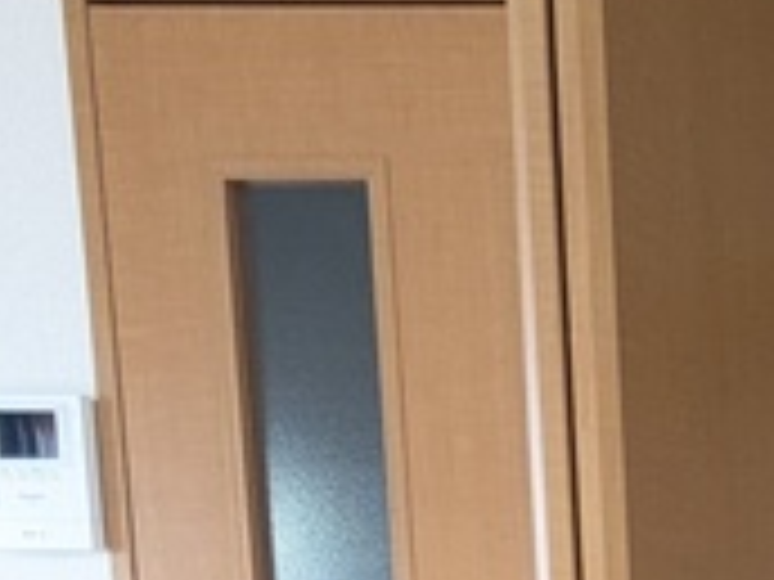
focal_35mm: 78
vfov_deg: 16.9
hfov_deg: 18.8
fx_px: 1744
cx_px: 1424
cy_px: 904
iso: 249
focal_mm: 1.83
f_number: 2.2
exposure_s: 1/60
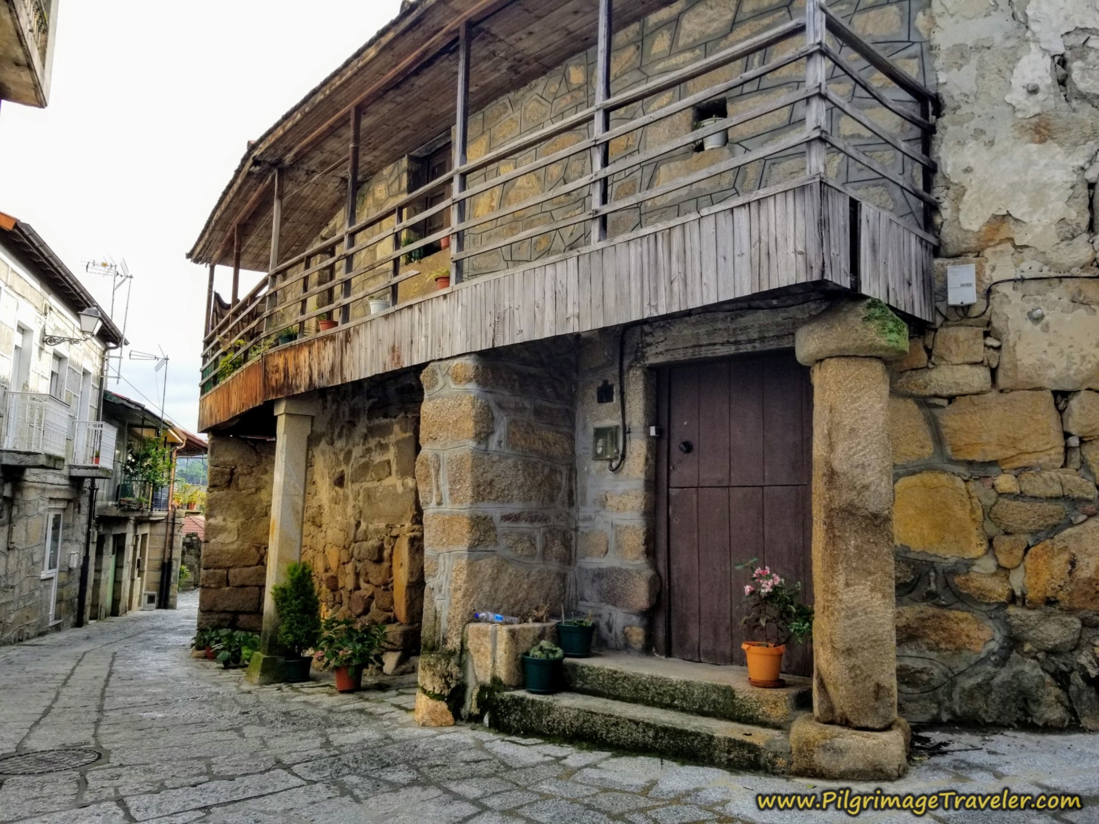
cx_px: 550
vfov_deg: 53.1
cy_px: 412
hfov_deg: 67.3
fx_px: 825
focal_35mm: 26
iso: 50
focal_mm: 4.3
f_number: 1.7
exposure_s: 1/944
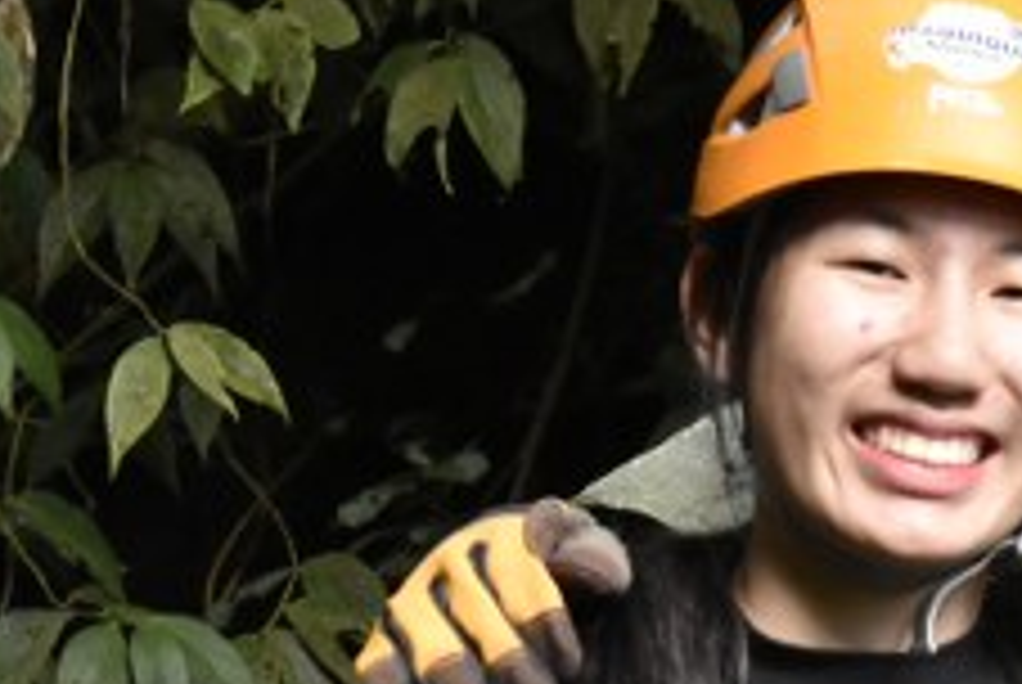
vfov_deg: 6.5
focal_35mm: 211
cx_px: 1220
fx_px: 5998
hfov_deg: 9.6
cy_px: 522
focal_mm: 50
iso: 2500
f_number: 9
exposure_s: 1/200
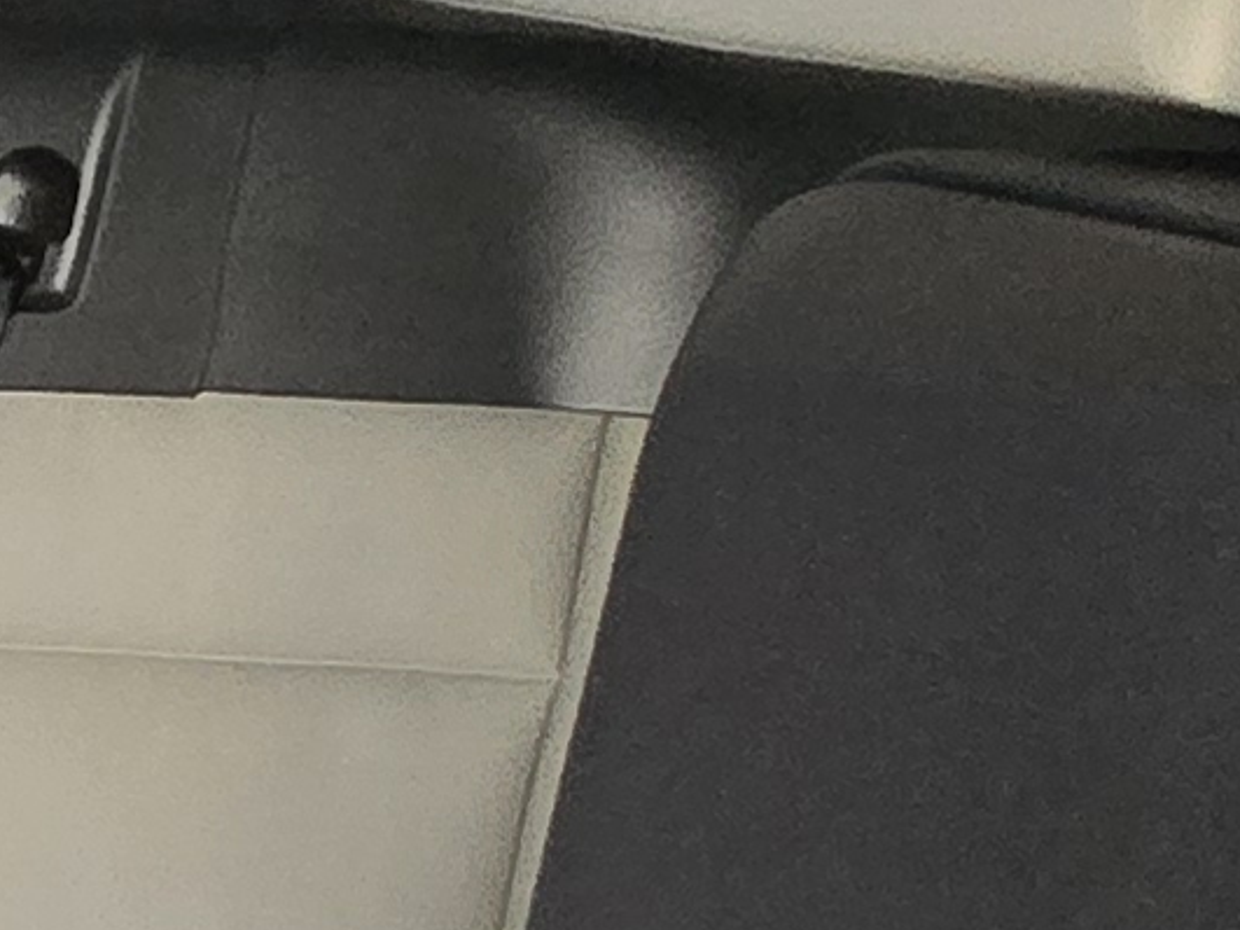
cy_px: 1439
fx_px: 3510
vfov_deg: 14.0
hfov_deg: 15.8
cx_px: -1247
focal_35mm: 98
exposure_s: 1/60
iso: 800
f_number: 2.2
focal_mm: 2.2
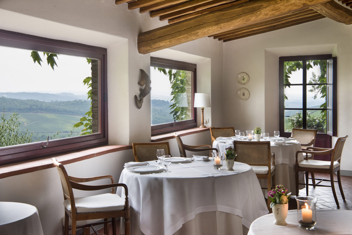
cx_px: 176
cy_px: 118
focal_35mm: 50
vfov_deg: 27.0
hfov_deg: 39.6
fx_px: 489
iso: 500
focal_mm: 50
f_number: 10
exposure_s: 1/8
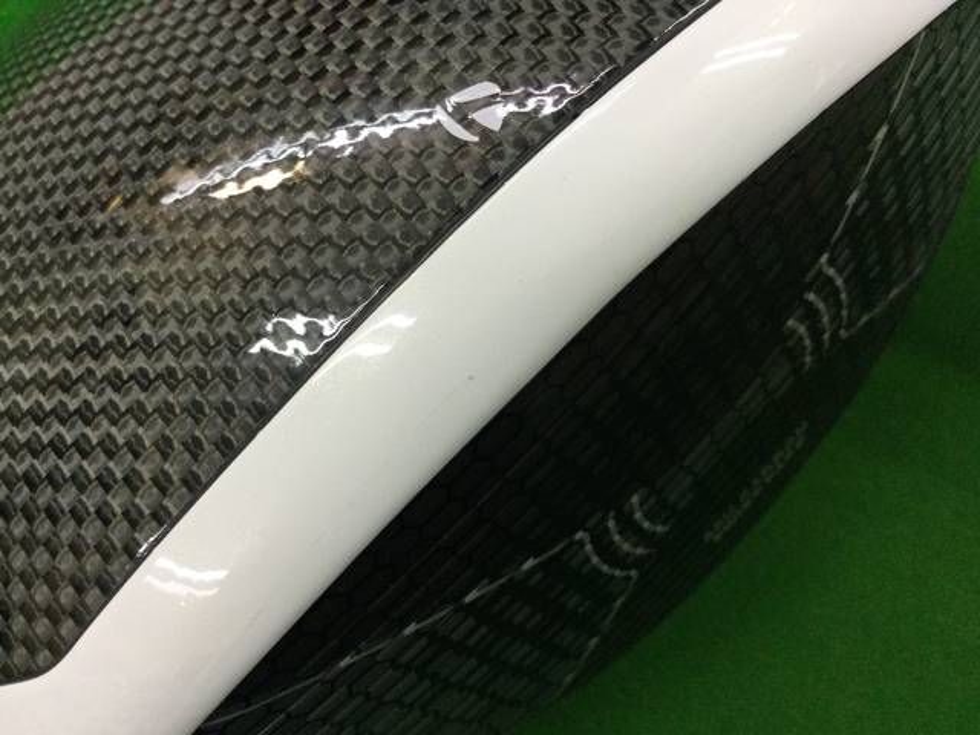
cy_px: 368
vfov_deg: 45.4
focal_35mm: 31
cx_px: 490
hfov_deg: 58.4
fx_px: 878
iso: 50
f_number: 2.4
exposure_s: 1/30
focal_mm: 3.3
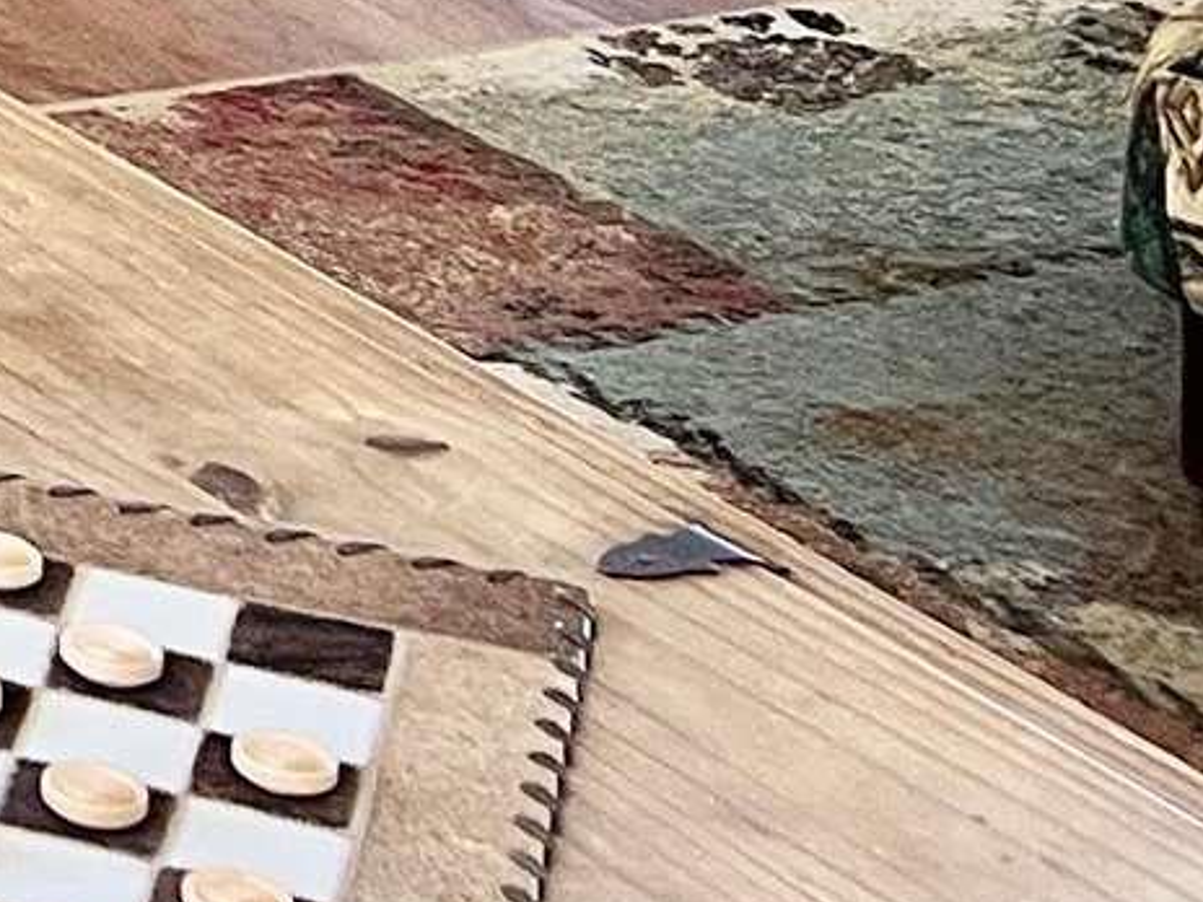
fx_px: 5977
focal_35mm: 172
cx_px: -2587
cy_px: -1884
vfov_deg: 7.5
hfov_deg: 9.0
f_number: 1.5
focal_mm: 5.7
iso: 100
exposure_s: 1/60
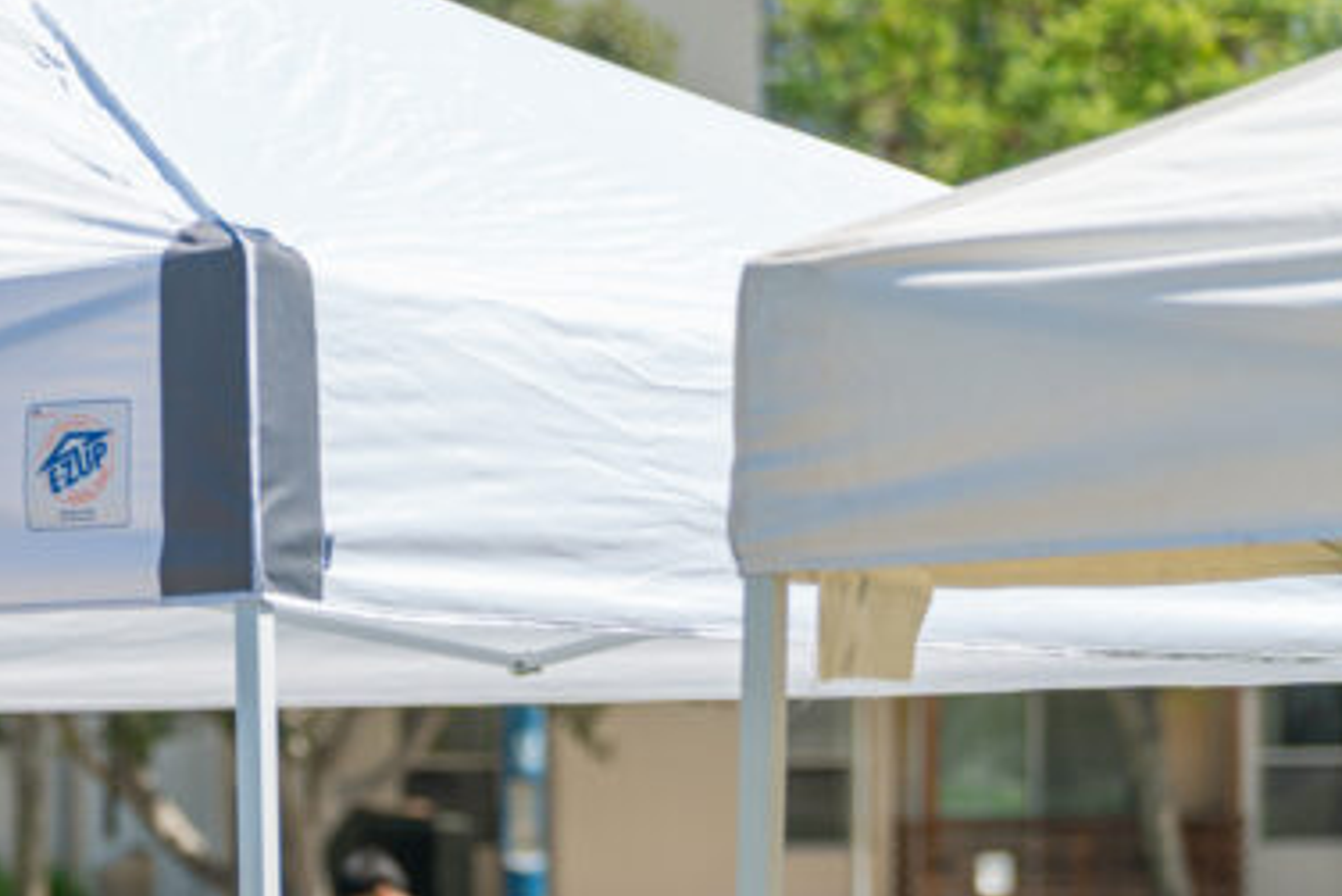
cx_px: -207
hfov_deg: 9.5
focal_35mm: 215
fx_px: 8017
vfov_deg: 6.4
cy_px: 1091
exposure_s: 1/1600
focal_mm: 79
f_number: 2.5
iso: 100
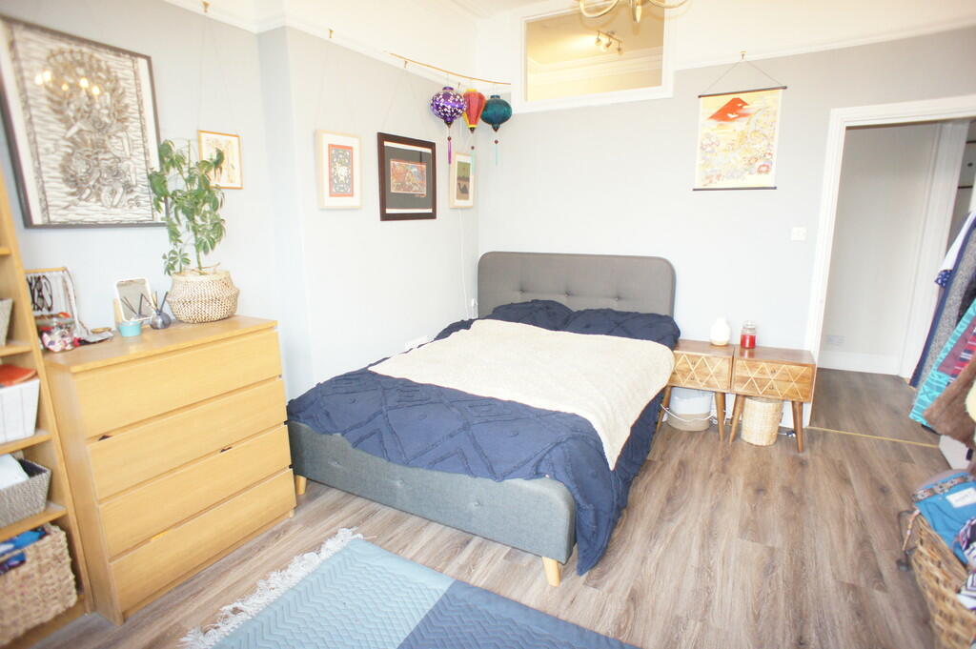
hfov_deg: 73.8
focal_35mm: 24
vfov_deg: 53.1
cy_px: 324
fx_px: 650
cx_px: 488
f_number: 2.8
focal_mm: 16
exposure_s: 1/60
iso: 640
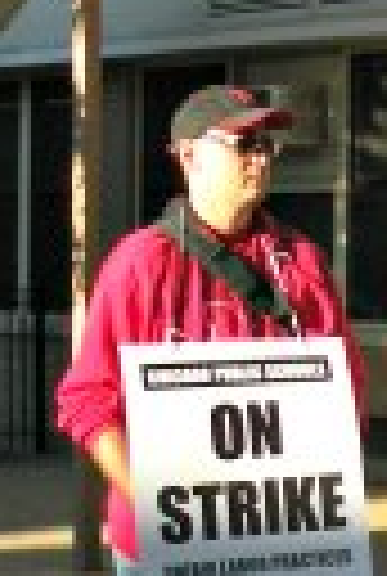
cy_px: 297
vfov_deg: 14.6
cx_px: 837
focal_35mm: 140
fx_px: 2245
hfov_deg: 9.1
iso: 100
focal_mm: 4.7
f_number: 3.2
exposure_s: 1/500
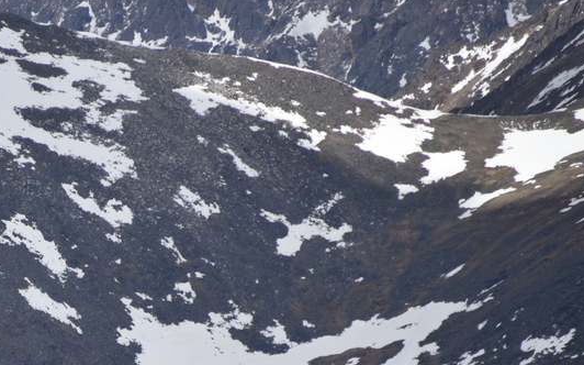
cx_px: -60
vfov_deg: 1.8
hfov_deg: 2.9
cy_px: 395
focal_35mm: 736
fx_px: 11709
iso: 100
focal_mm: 300
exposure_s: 1/640
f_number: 6.3
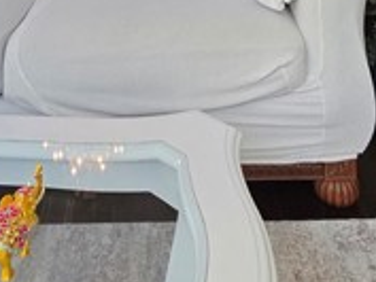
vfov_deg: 21.9
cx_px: 172
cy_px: -201
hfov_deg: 40.4
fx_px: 511
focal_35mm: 47
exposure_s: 1/120
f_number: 1.9
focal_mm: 2.2
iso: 200
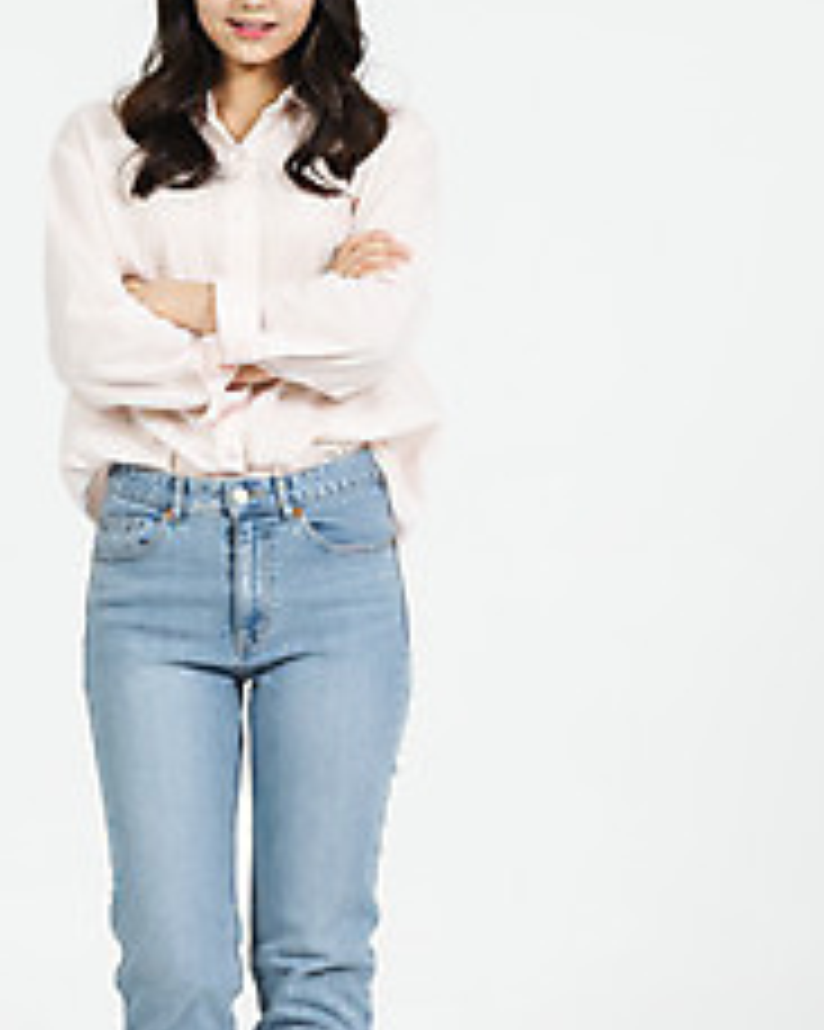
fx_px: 4911
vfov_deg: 12.0
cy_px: 580
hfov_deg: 9.6
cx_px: 241
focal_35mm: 161
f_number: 14
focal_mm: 98
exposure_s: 1/125
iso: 100
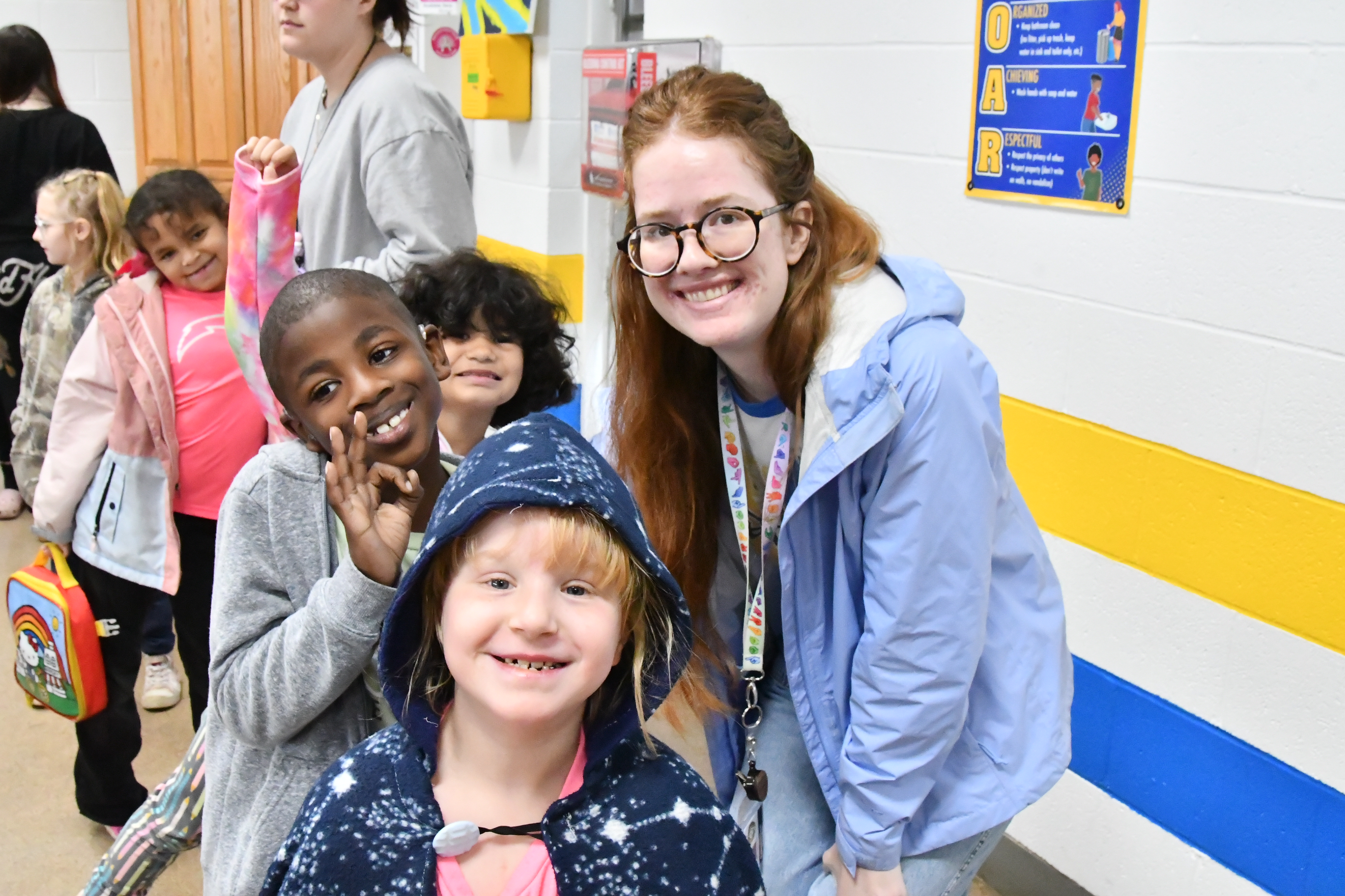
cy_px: 448
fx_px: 1345
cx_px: 672
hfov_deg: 53.1
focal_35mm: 36
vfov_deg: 36.9
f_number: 9
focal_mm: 24
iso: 12800
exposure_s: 1/125
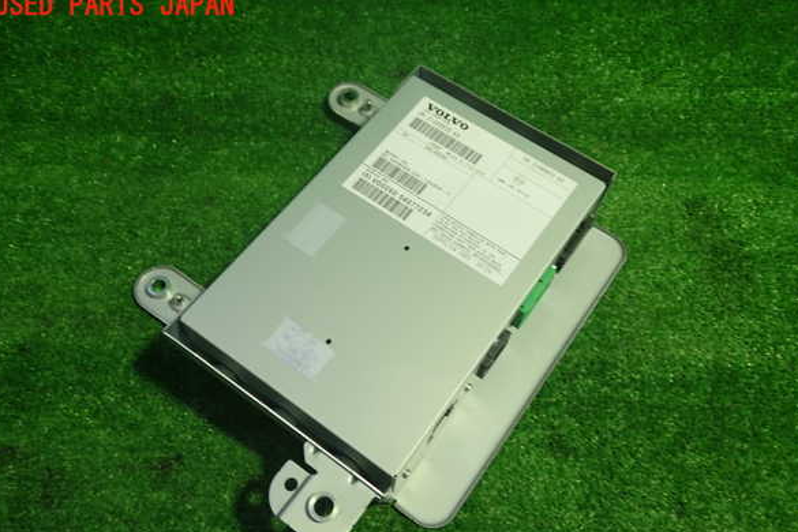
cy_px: 296
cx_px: 396
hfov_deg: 58.7
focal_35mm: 32
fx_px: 709
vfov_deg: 41.1
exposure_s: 1/50
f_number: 2.3
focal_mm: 5.4
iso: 200
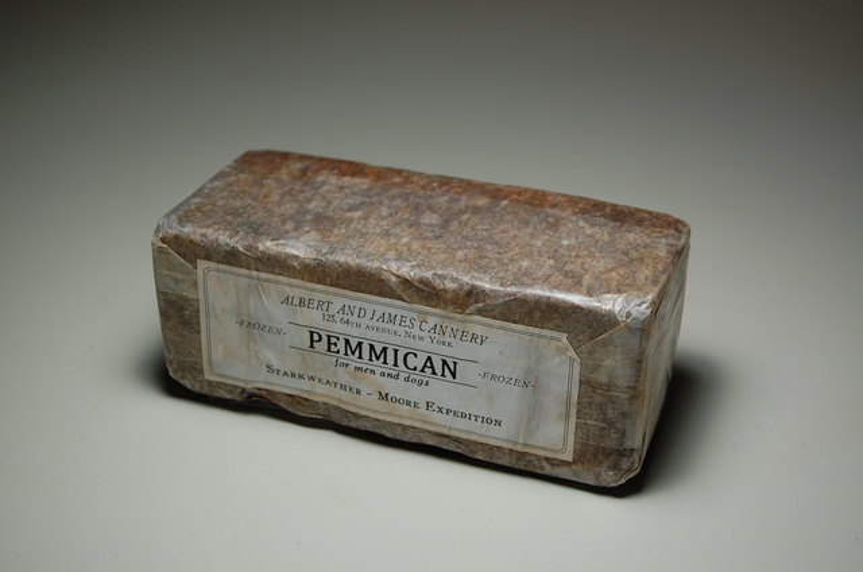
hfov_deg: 29.9
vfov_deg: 20.1
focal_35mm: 68
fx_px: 1615
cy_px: 286
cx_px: 432
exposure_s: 1/20
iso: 200
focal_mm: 45
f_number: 5.6
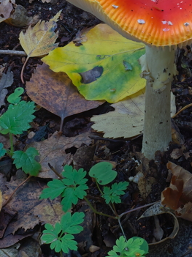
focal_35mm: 219
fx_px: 1621
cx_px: 157
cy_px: 37
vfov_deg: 9.0
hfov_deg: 6.8
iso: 200
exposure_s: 1/30
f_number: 5.6
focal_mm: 60
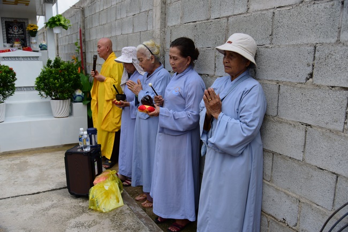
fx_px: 300
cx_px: 174
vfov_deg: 42.4
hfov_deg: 60.3
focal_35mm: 31
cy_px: 116
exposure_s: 1/2000
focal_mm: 31
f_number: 4
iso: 320
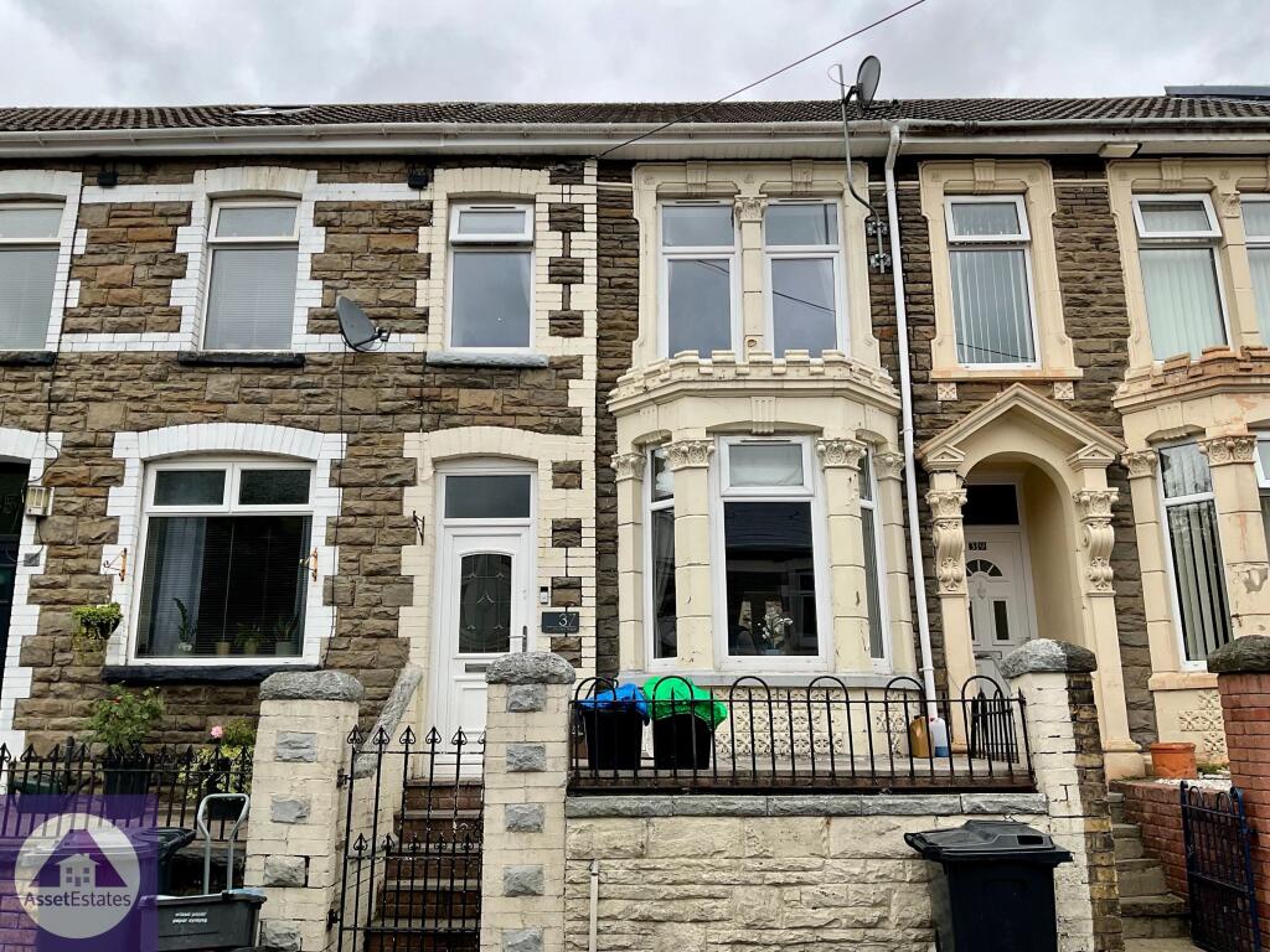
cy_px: 476
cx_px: 635
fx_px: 1064
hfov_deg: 61.7
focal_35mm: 29
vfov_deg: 48.2
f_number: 1.8
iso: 16
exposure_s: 1/674
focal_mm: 3
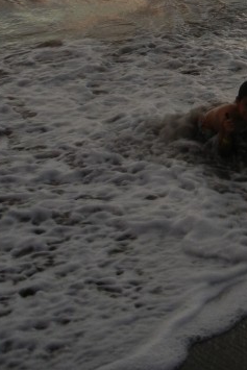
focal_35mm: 90
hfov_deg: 14.8
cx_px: 286
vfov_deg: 20.8
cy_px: -96
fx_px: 925
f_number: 3.5
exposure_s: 1/60
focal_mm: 5.4
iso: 243
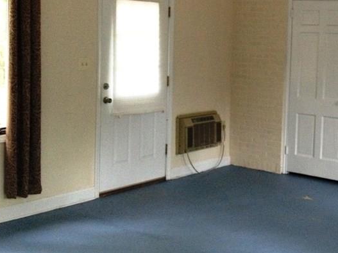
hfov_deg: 27.9
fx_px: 664
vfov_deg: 21.5
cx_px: 278
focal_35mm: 68
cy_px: 82
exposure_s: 1/20
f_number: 2.4
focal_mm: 4.28
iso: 250
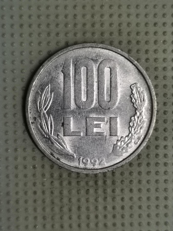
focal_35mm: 52
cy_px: 116
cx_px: 86
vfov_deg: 36.8
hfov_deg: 28.0
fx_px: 347
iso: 320
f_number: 1.8
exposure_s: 1/30
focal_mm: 4.75
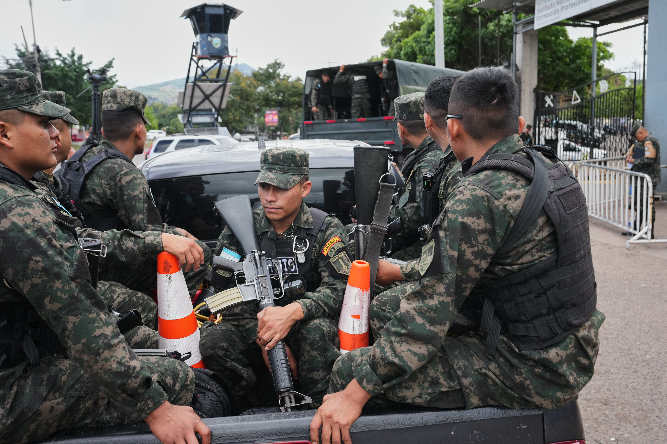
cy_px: 222
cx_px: 334
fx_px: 648
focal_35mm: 35
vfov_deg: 37.9
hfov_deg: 54.4
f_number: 5.6
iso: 640
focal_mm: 35
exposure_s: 1/640
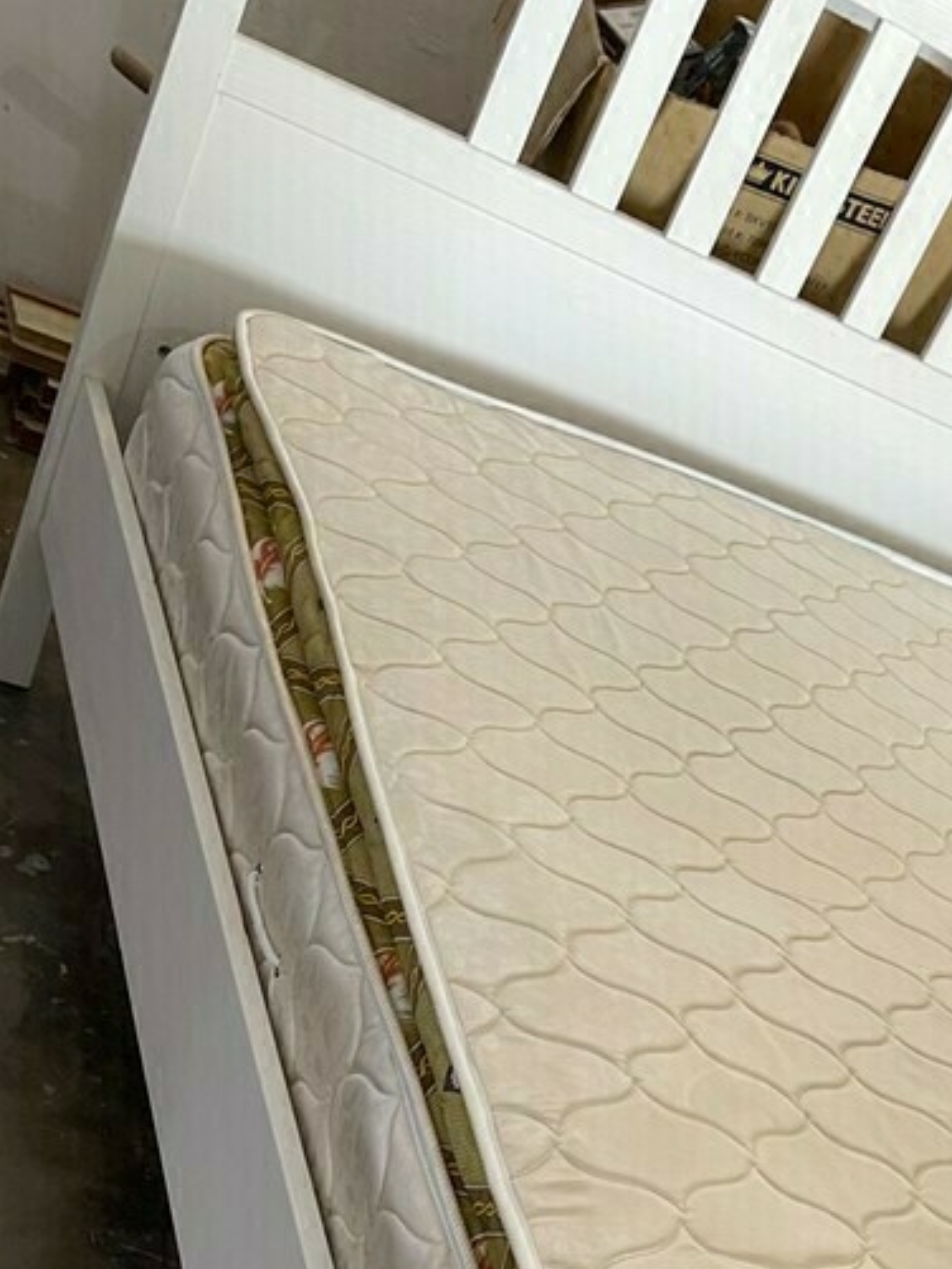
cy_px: 1360
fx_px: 2053
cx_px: 843
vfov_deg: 31.0
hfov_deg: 25.4
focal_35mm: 56
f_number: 1.6
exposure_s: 1/60
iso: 160
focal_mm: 5.1
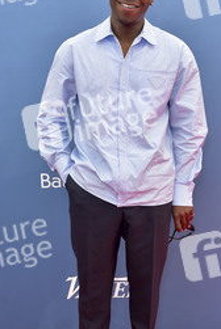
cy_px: 185
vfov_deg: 45.3
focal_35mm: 43
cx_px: 128
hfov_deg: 31.2
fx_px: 395
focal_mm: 27
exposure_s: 1/250
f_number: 7.1
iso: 320
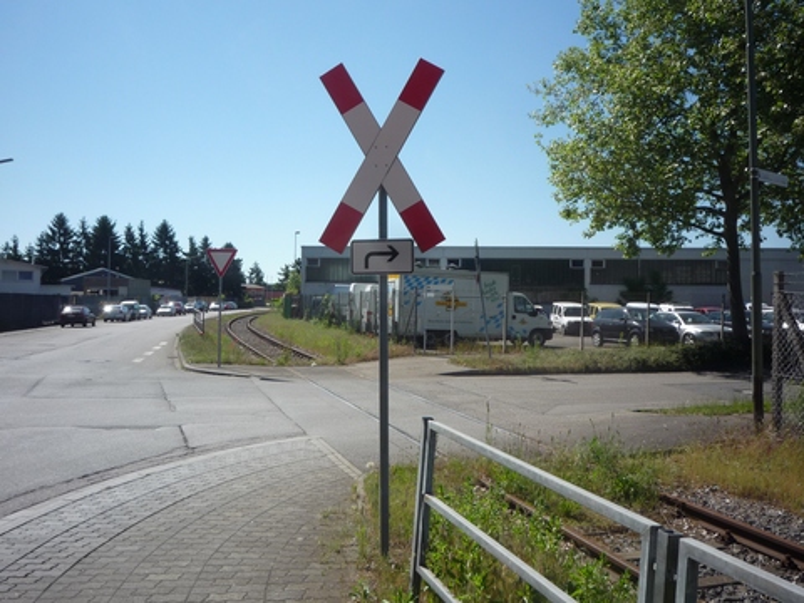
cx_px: 402
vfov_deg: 44.2
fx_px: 743
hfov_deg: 56.8
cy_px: 302
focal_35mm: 32
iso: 100
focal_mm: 5.2
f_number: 5.6
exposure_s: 1/400
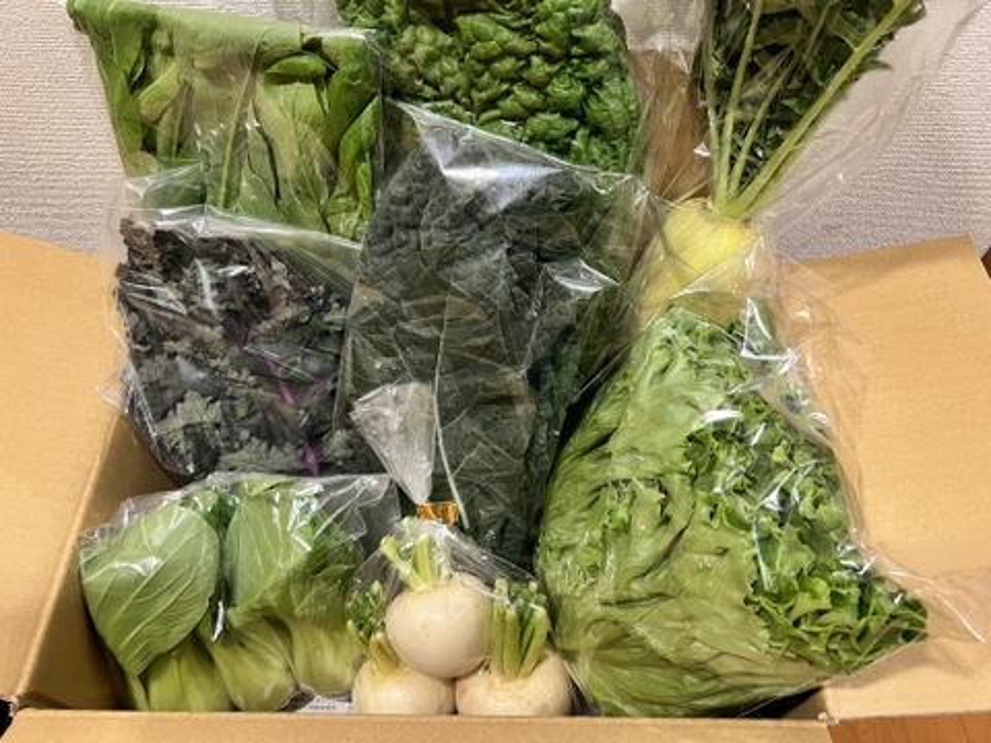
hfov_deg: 67.3
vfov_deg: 53.1
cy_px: 372
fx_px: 744
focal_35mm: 26
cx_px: 496
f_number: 1.5
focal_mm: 5.7
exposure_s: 1/50
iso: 250
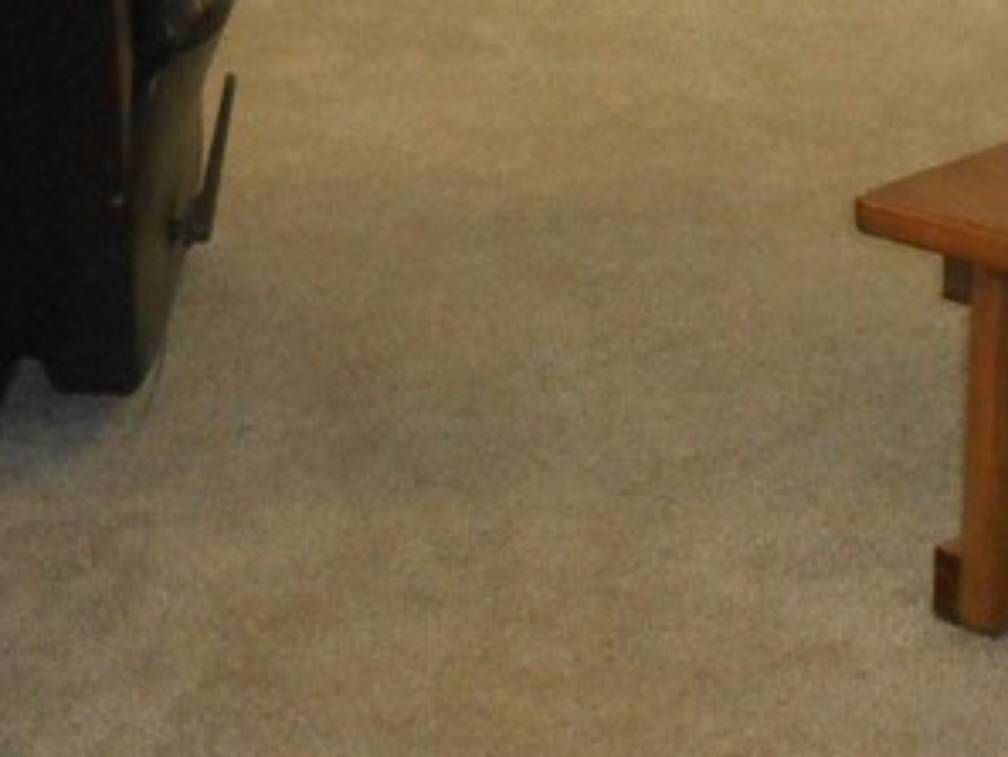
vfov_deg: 13.3
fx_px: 3117
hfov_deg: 18.3
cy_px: -258
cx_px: 638
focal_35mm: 107
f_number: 3.6
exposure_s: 1/25
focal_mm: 5.5
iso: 400
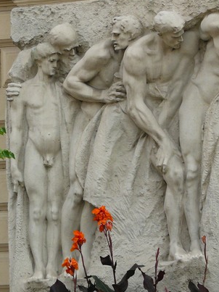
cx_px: 135
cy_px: 183
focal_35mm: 244
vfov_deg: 8.1
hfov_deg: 6.1
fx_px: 2059
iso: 100
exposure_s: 1/125
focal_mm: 27.7
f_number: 3.6
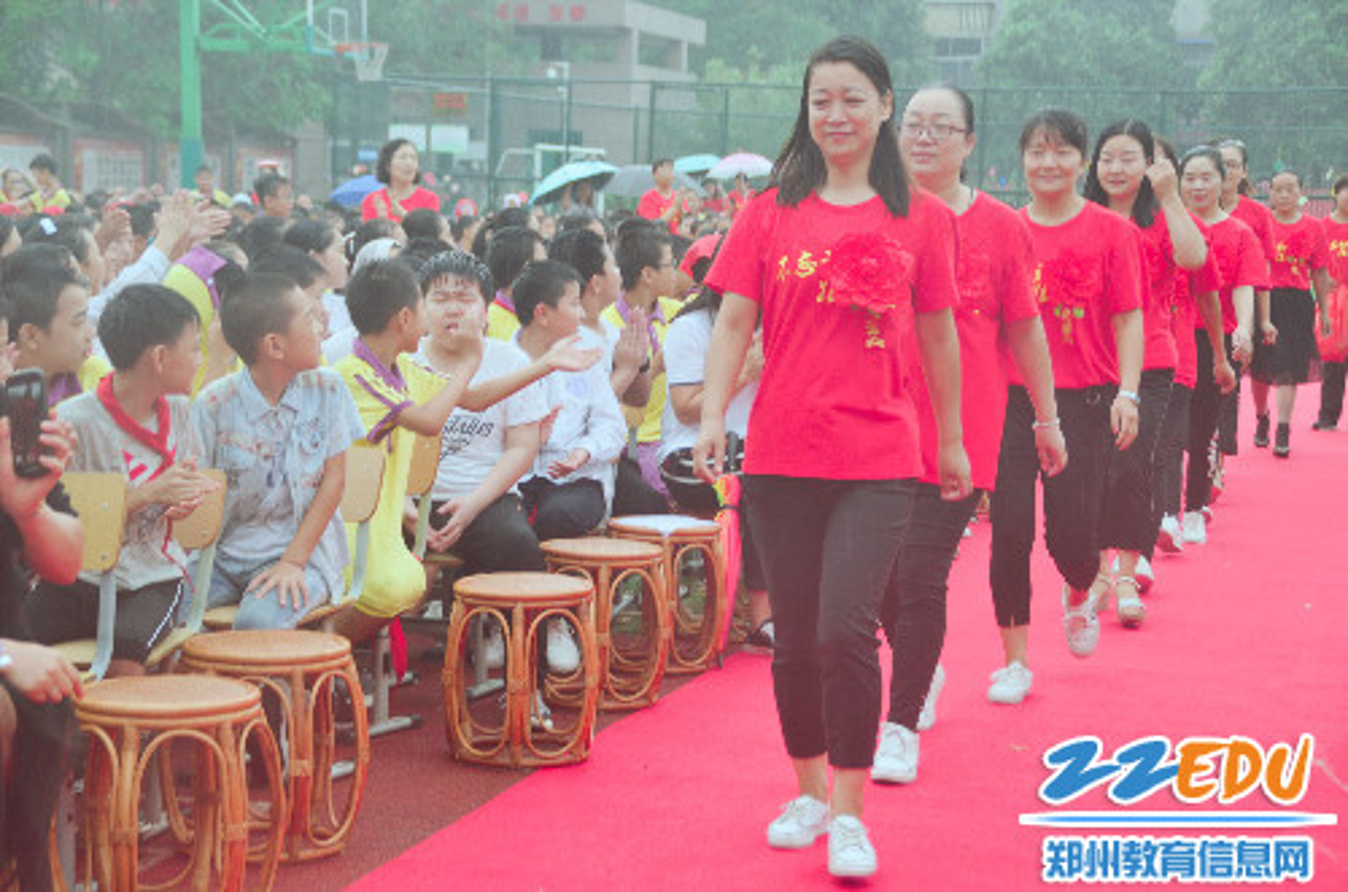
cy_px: 446
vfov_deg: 17.4
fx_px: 2914
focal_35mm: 78
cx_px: 674
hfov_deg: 26.0
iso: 400
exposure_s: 1/100
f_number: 5
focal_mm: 52
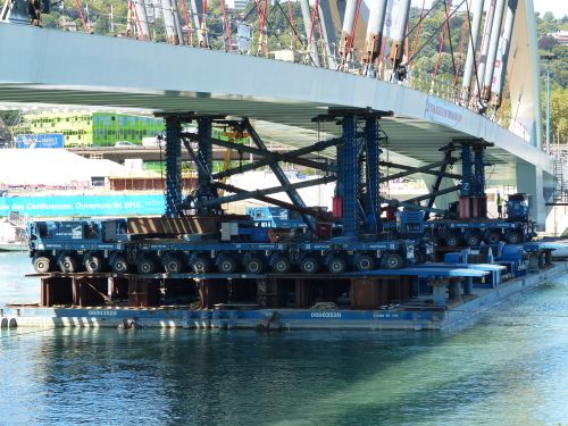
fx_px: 1871
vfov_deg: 13.0
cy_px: 213
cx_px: 284
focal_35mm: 114
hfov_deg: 17.3
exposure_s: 1/320
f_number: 4
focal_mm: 20.5
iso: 160
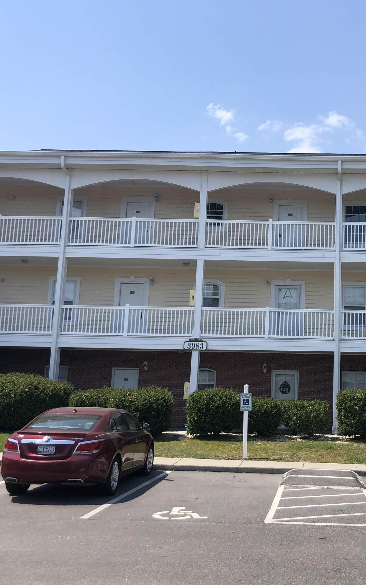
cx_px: 321
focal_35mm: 40
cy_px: 290
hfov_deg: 30.7
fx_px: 638
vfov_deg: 49.3
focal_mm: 3.99
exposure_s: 1/2000
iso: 20
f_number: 1.8
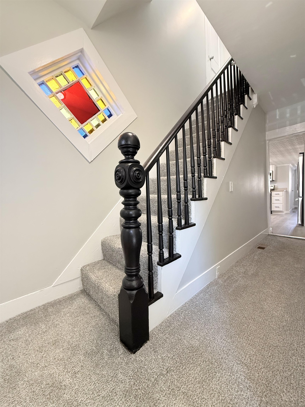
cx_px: 152
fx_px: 164
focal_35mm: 14
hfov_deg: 85.7
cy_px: 204
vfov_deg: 102.1
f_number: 2.2
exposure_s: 1/60
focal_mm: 2.22
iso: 320
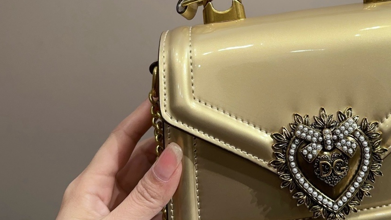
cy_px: 43
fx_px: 467
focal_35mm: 45
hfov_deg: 44.7
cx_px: 263
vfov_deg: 26.0
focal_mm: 6.86
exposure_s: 1/100
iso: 160
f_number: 1.78
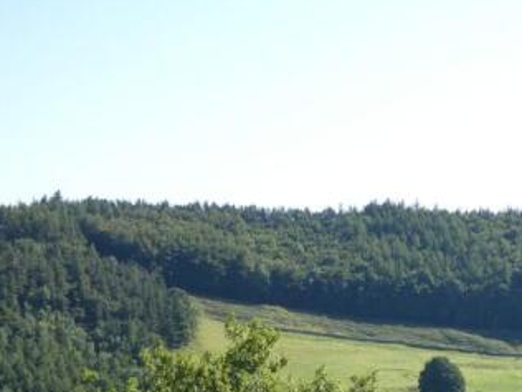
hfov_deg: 15.2
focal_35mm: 129
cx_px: 399
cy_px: 355
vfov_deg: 11.4
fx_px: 1945
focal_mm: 12.5
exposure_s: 1/320
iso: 80
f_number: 4.3
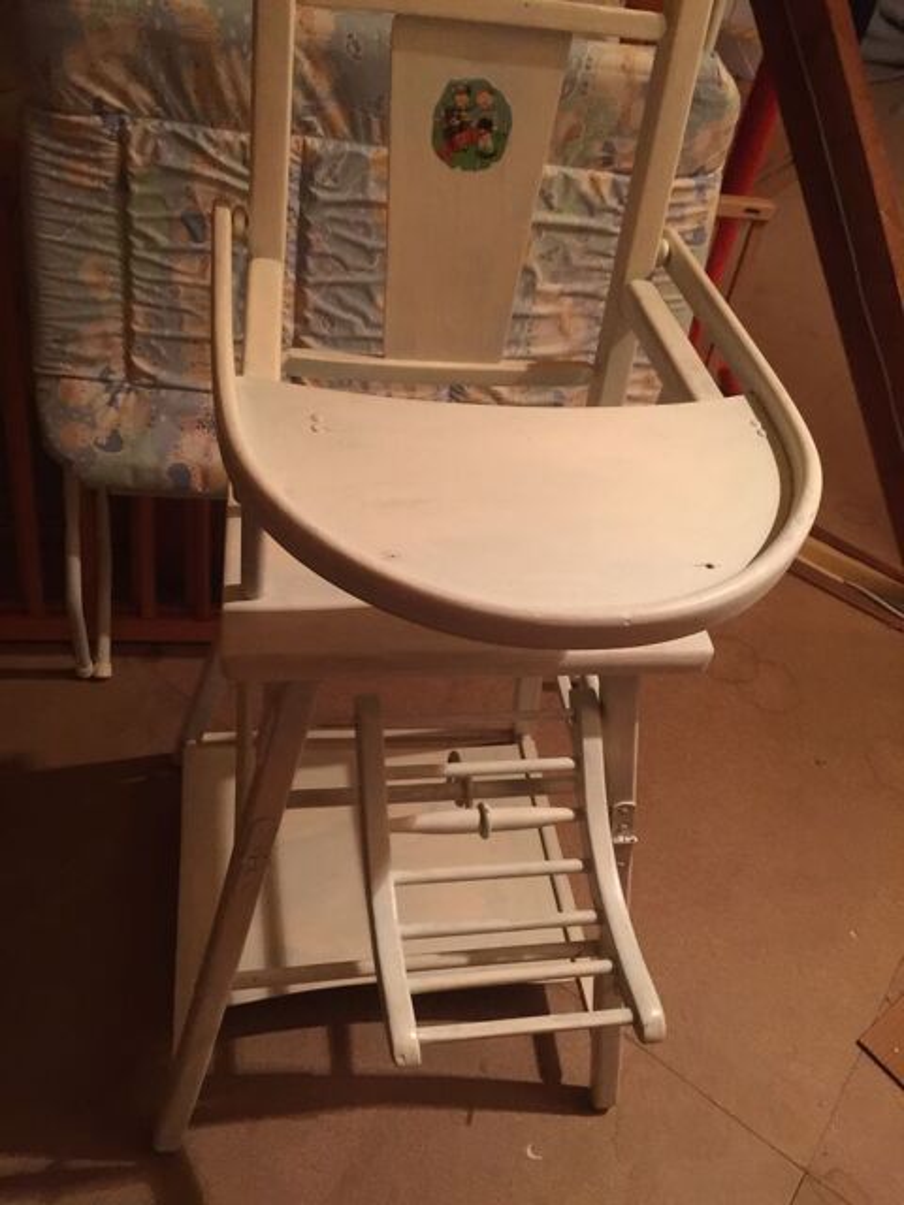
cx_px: 452
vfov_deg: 61.7
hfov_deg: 48.2
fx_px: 1010
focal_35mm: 29
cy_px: 602
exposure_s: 1/8
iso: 125
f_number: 2.2
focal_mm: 4.15
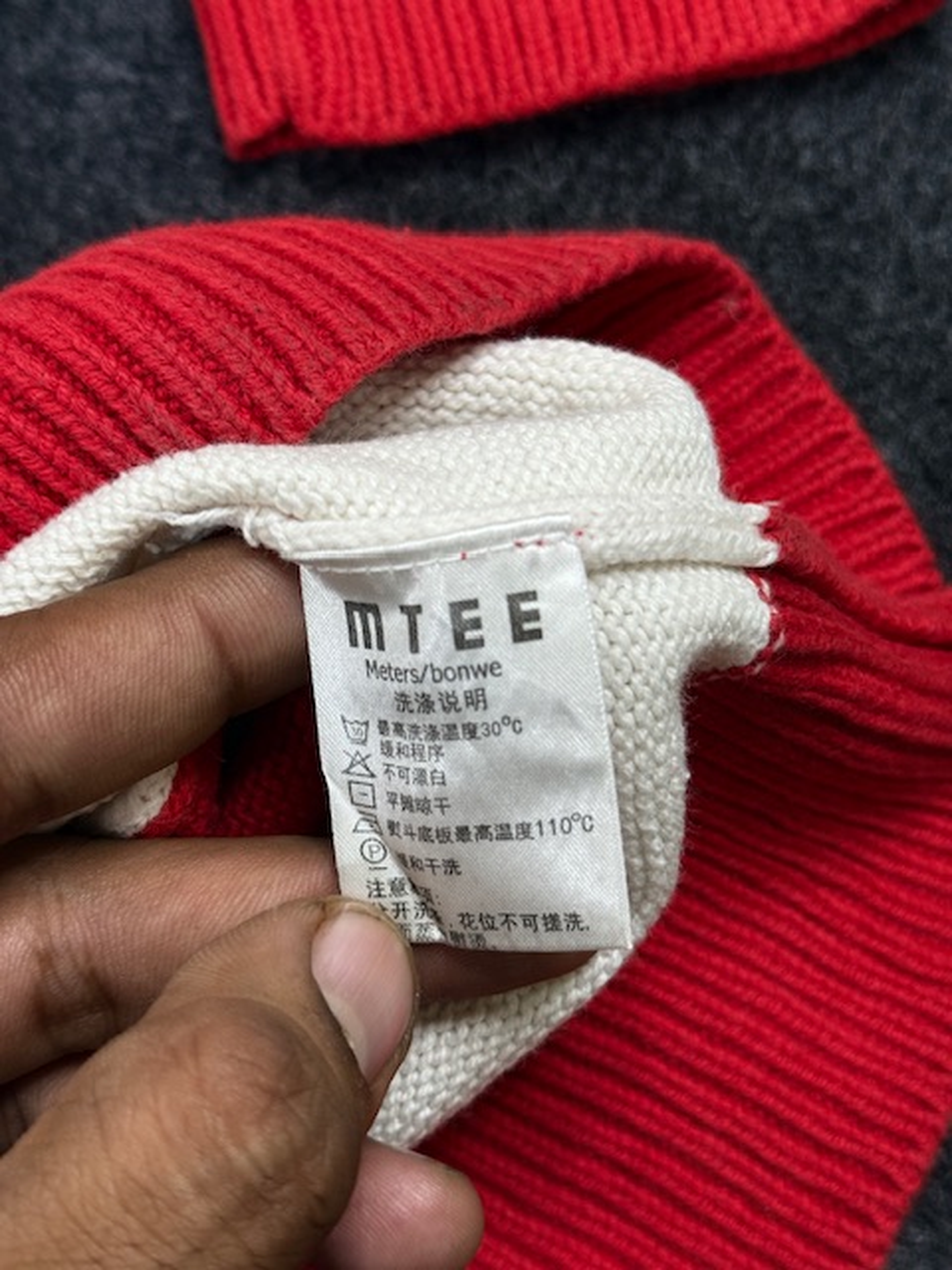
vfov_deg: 39.7
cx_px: 476
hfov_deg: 30.3
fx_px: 1760
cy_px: 635
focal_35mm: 48
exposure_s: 1/100
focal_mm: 6.76
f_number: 1.78
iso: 80
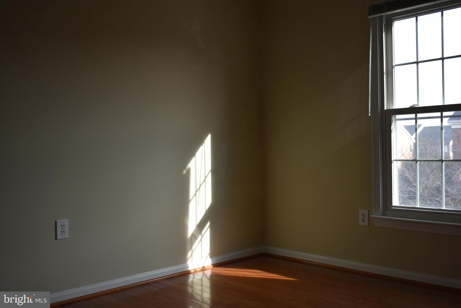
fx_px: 461
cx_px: 230
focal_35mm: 36
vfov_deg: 36.9
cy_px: 154
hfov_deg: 53.1
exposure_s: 1/250
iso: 400
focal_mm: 24
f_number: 5
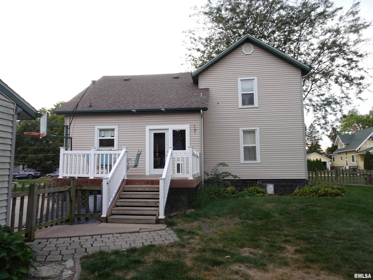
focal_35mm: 24
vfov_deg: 56.8
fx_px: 259
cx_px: 186
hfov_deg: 71.6
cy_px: 140
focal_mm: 4.1
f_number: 3.5
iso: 80
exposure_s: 1/50
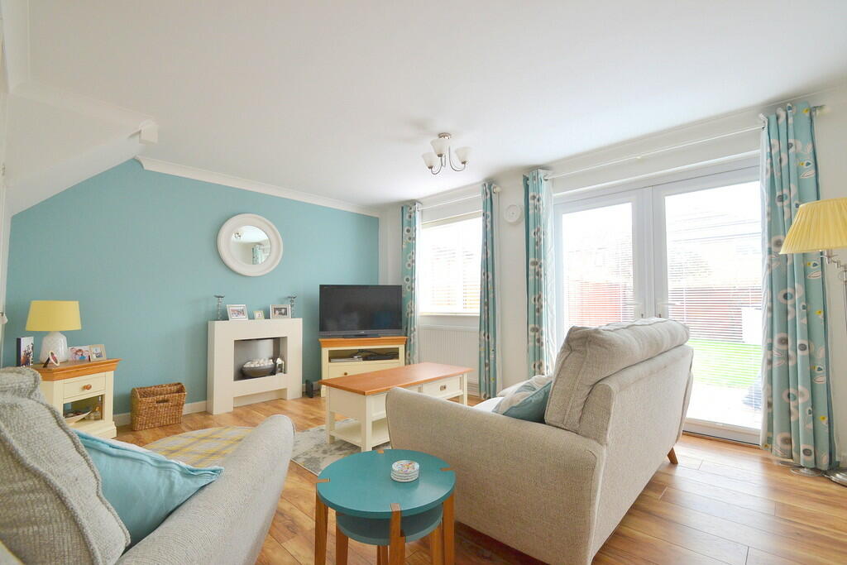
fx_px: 353
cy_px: 282
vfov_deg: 77.3
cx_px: 424
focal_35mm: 15
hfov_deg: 100.4
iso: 400
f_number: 5.6
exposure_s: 1/50
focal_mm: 10
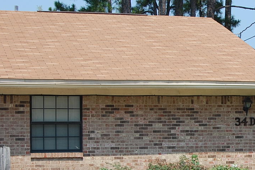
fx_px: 998
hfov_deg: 14.4
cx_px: 241
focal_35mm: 141
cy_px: 123
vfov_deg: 9.7
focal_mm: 45
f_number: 10
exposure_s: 1/250
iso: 220
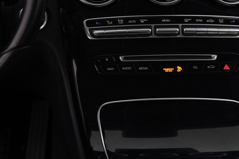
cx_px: 111
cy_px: -21
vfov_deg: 16.3
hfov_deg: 25.1
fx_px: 538
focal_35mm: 81
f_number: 3.5
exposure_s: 1/25
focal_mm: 28
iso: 1000
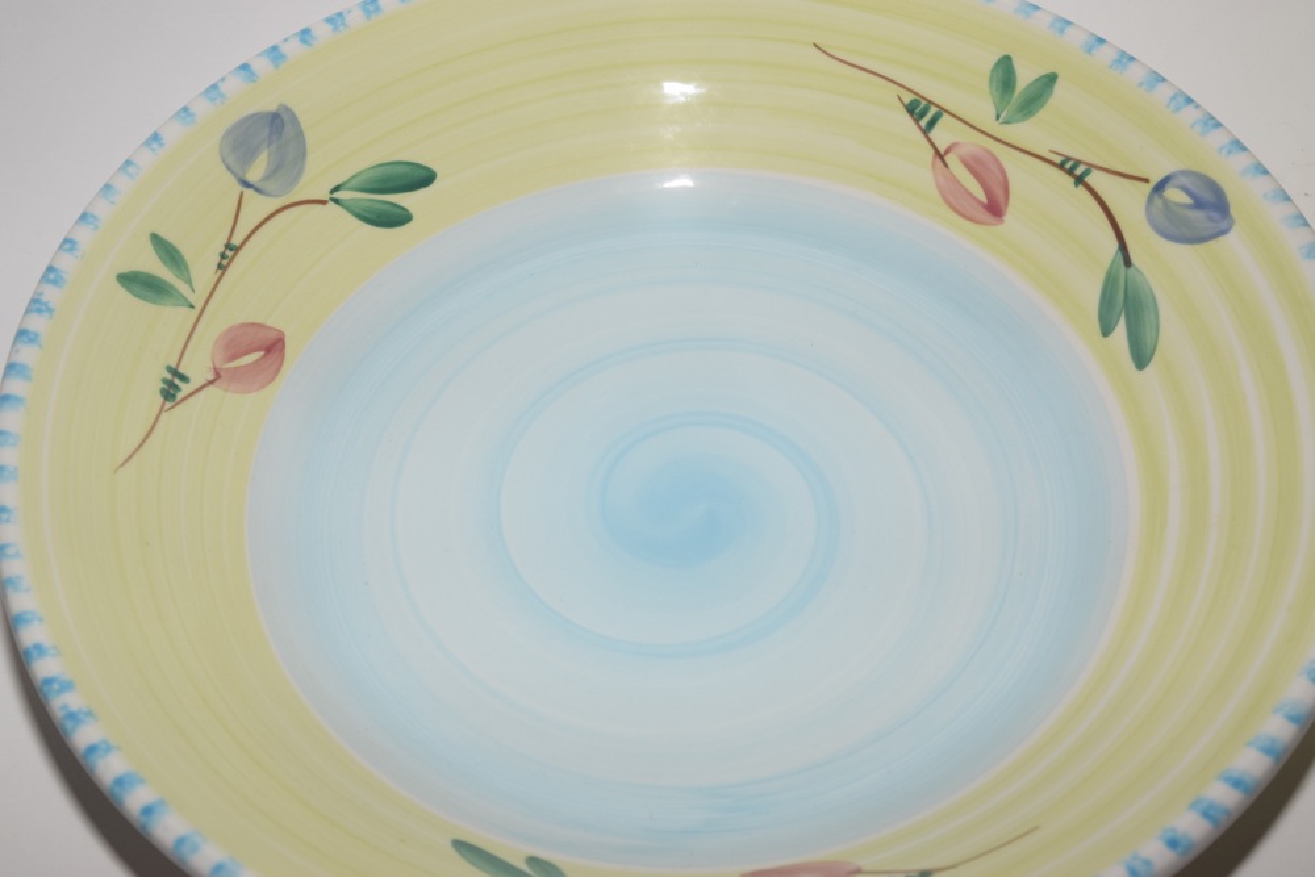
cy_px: 438
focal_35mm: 72
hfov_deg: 28.1
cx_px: 658
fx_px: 2630
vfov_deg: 18.9
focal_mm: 48
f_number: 5.3
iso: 200
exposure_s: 1/60
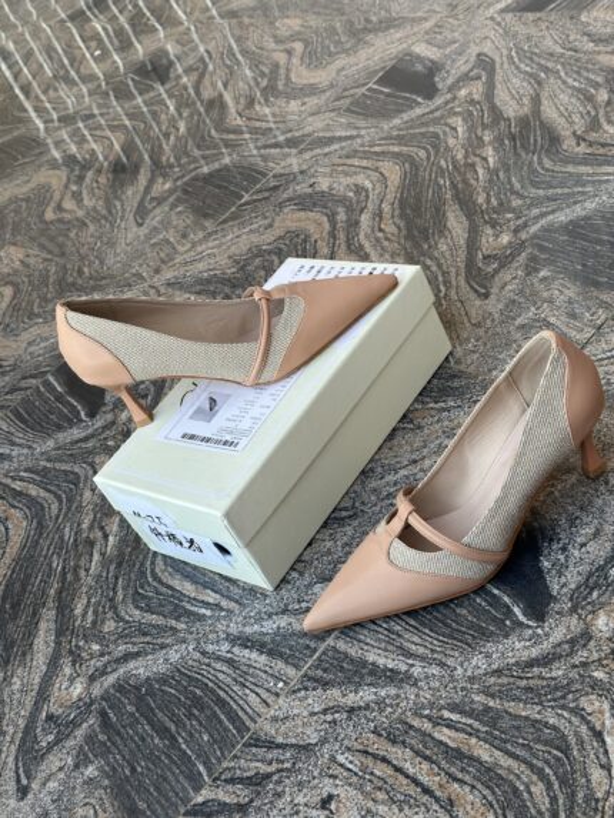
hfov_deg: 30.3
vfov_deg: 39.6
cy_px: 409
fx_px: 1135
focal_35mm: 48
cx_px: 307
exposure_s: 1/197
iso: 50
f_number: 1.78
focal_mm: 6.86
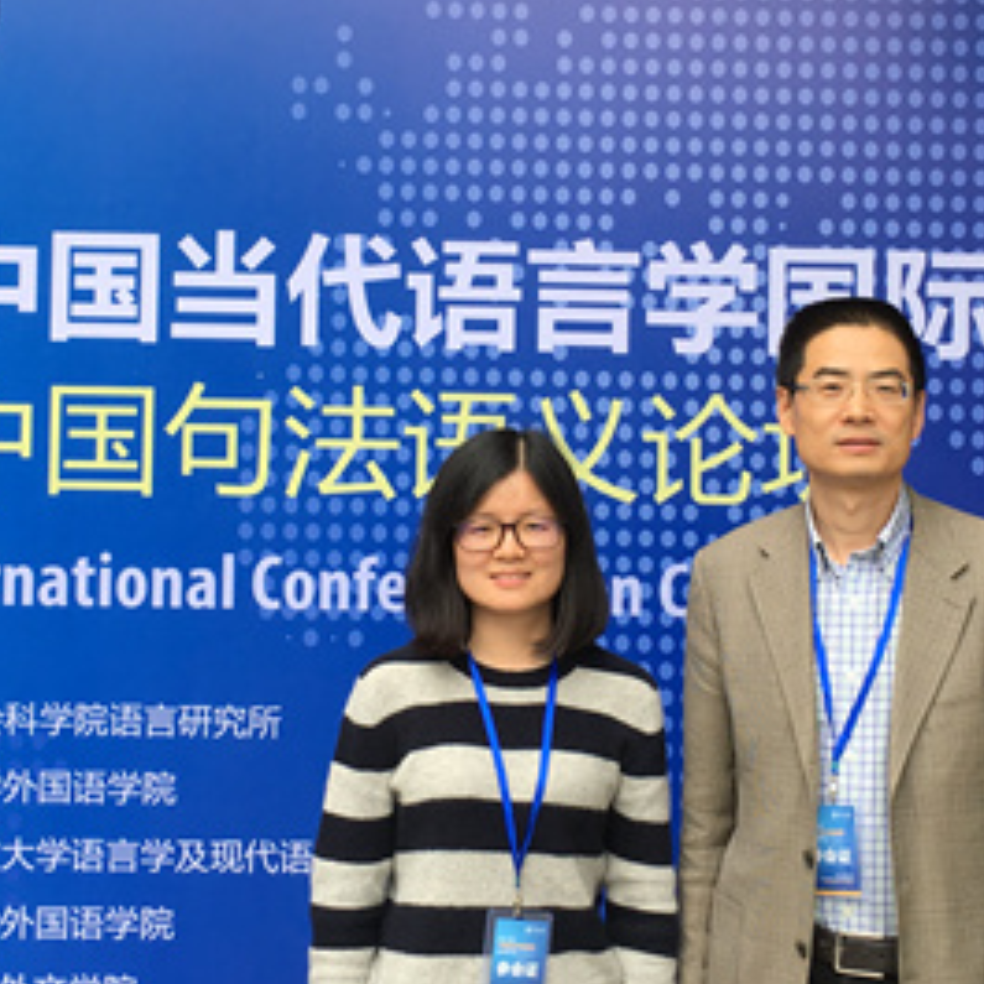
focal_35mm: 62
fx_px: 1994
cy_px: 371
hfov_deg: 27.7
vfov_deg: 27.6
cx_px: 512
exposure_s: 1/247
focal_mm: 4.15
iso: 25
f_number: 2.2
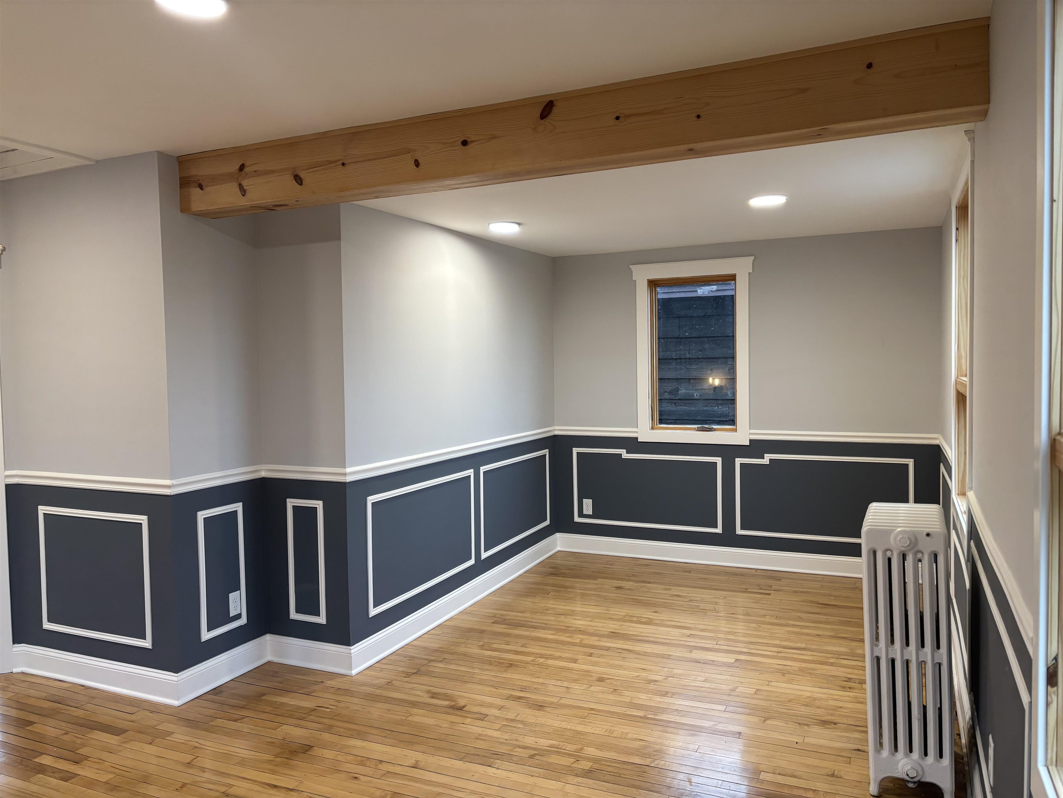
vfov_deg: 53.1
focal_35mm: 26
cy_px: 399
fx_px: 798
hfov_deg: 67.3
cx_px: 532
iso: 125
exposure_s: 1/86
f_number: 1.6
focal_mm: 5.96
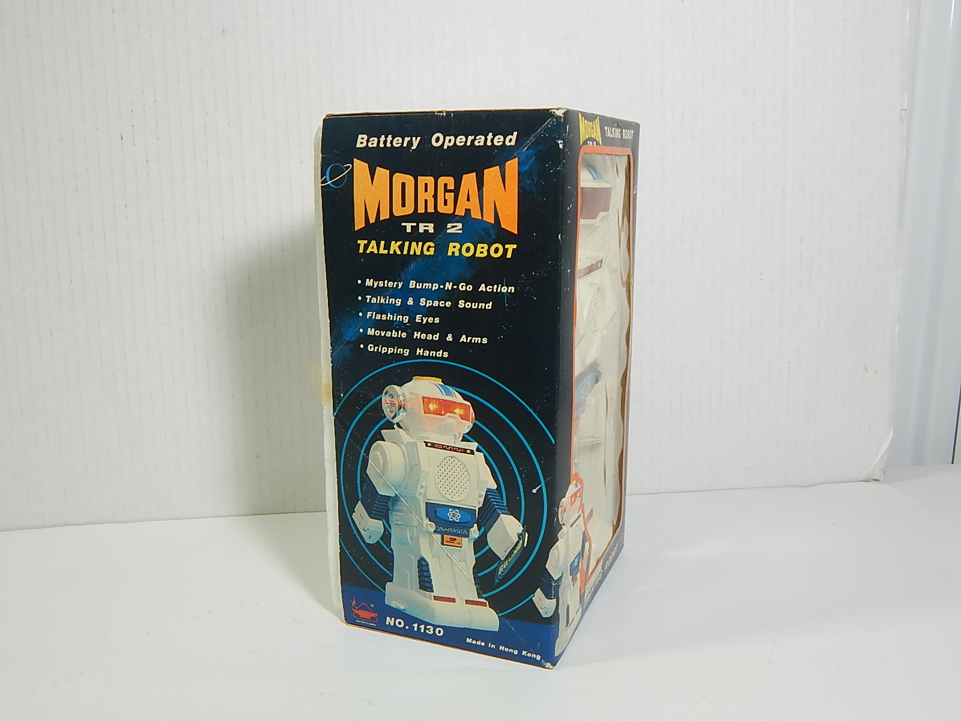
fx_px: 861
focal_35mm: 31
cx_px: 480
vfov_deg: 45.4
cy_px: 360
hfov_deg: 58.4
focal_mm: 5.6
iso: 125
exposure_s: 1/30
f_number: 3.2
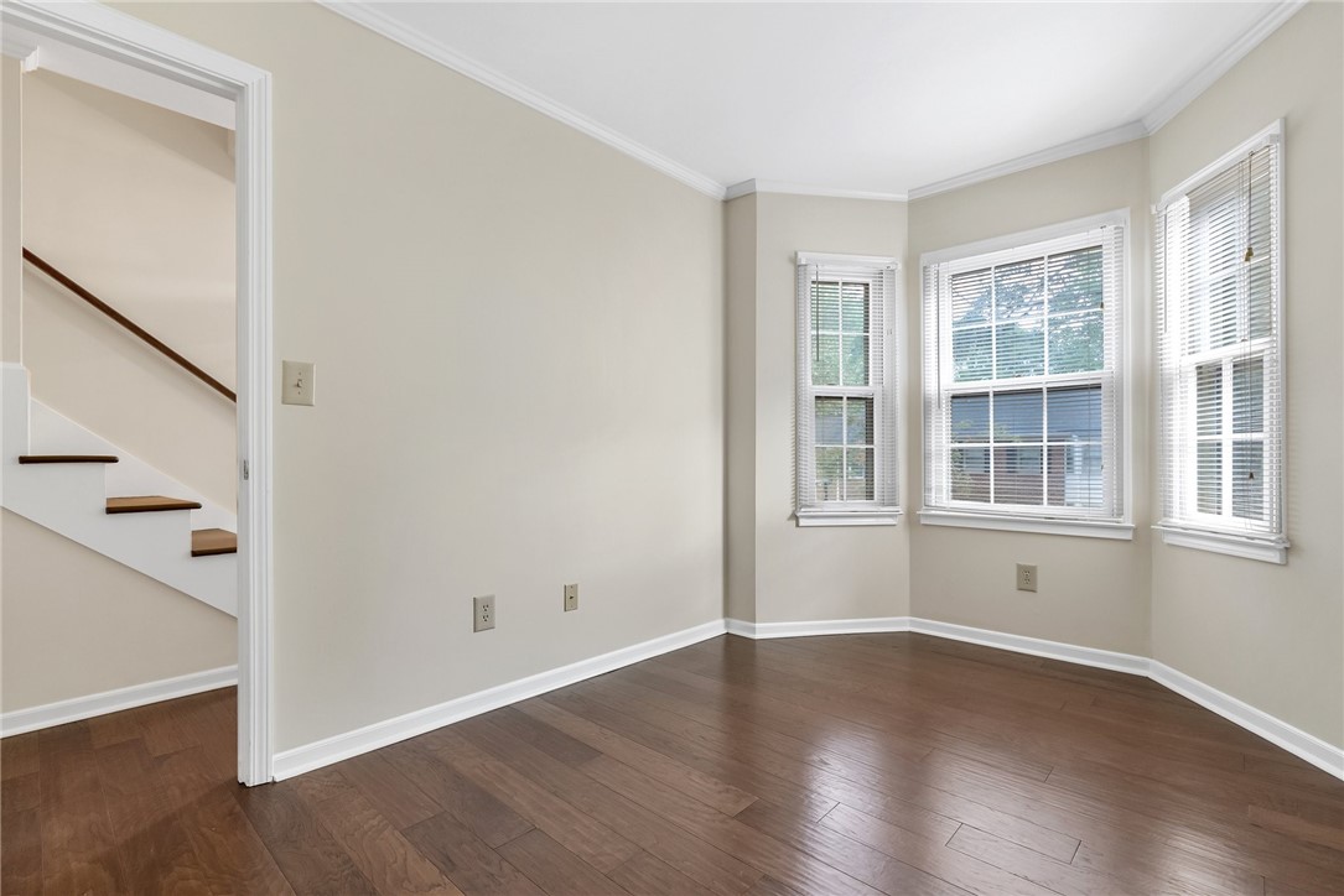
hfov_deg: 96.7
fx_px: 597
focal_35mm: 16
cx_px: 672
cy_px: 448
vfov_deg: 73.8
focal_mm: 16
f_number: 8
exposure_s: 1/15
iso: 400
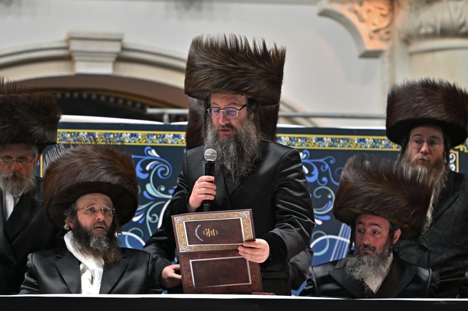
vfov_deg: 4.6
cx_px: 234
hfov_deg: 6.9
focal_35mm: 300
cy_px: 156
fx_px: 3899
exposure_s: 1/320
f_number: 2.8
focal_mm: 200
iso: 250
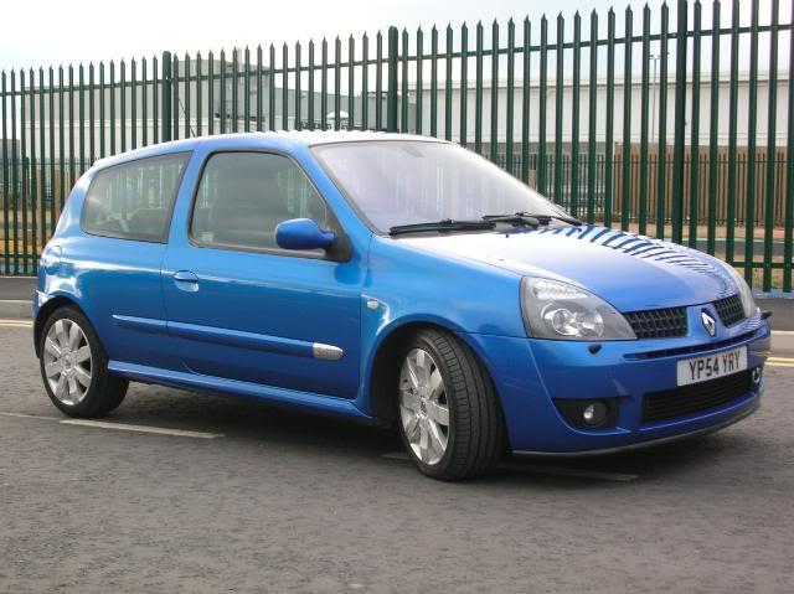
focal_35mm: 58
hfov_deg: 33.3
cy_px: 297
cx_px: 397
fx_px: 1329
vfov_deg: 25.2
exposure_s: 1/100
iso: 50
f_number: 3.5
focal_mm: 9.6
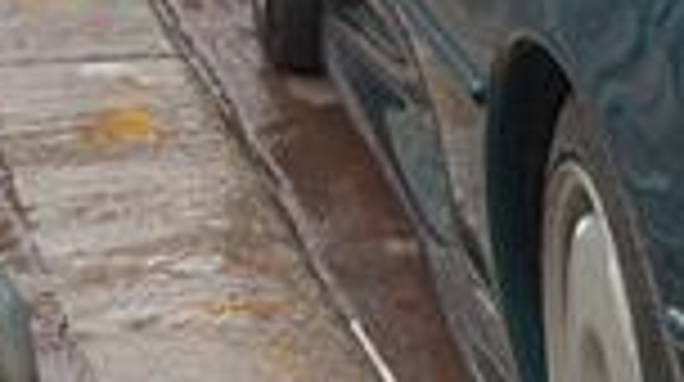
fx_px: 3921
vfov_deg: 5.6
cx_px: 1555
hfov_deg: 9.1
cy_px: 243
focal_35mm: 216
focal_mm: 29
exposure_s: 1/60
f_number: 4
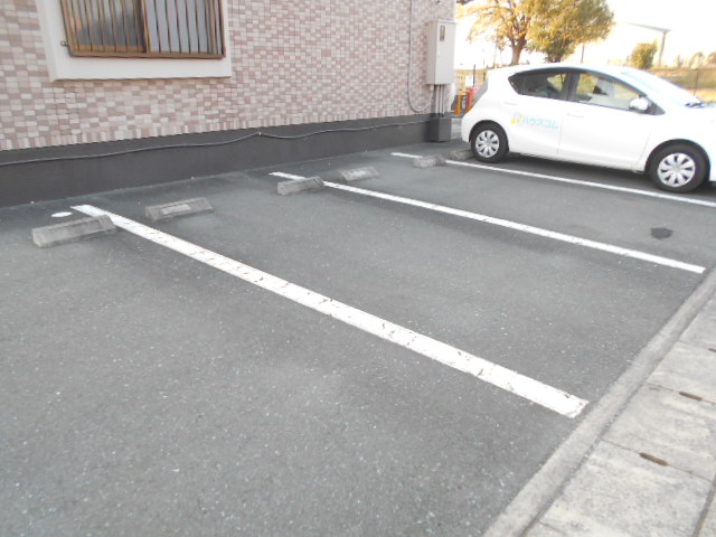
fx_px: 538
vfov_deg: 53.1
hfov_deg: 67.3
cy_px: 268
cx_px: 358
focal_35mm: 26
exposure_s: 1/50
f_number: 3.2
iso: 80
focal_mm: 4.6
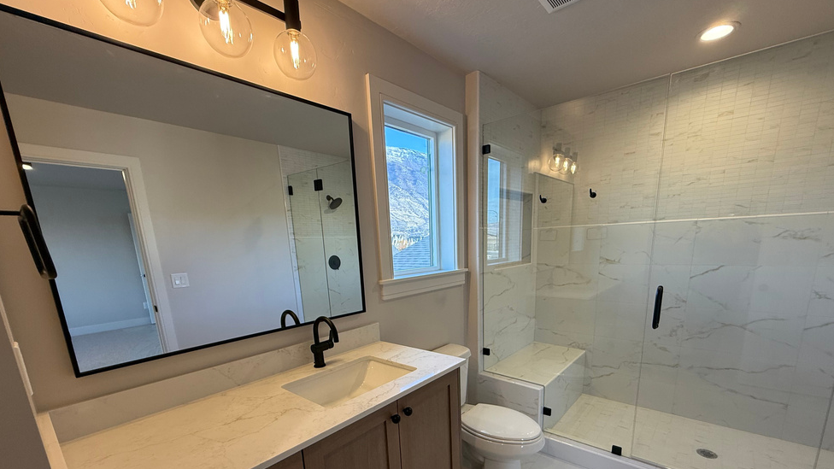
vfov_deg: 64.9
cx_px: 429
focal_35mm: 16
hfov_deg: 99.3
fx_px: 354
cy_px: 322
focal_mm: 2.22
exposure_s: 1/120
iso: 160
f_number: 2.2
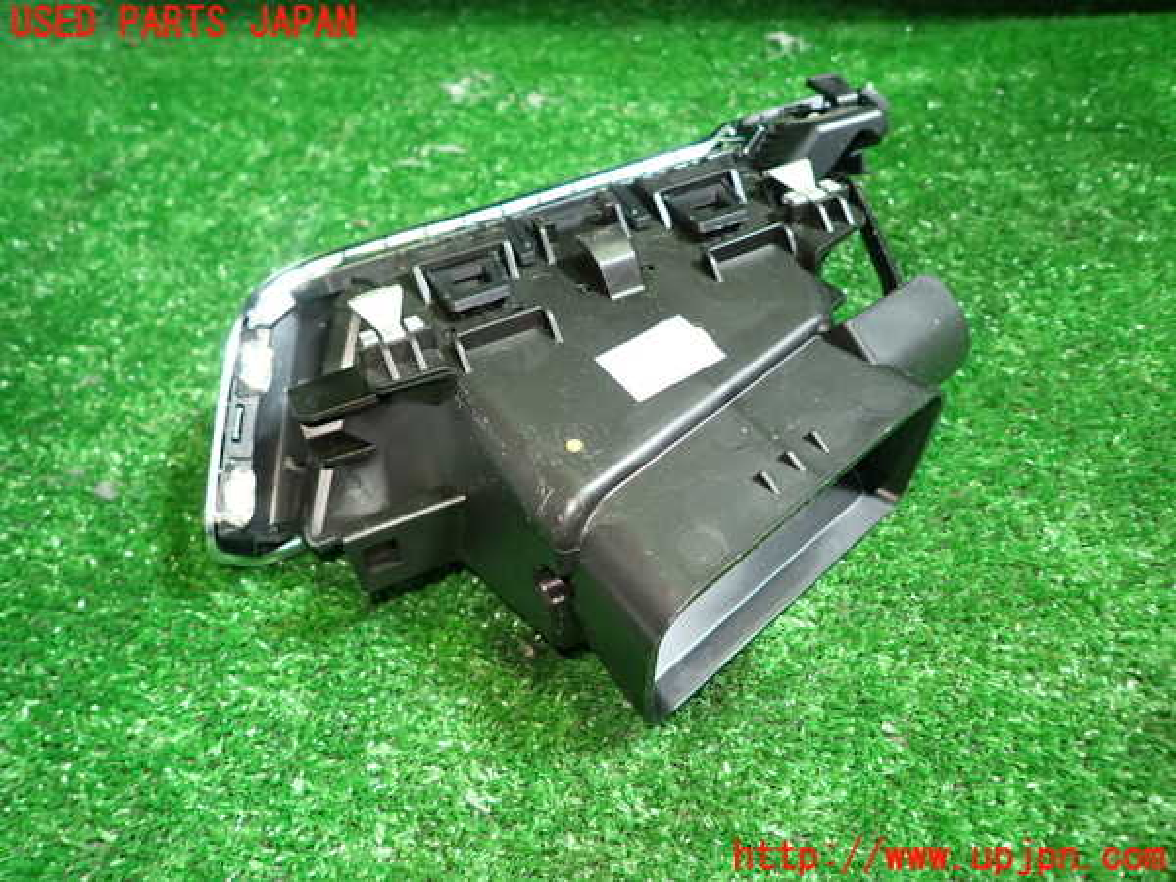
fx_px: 849
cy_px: 441
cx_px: 588
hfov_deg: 69.4
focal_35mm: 25
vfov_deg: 54.9
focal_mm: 4.5
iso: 320
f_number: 2
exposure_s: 1/30
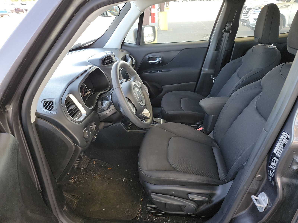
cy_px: 112
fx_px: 207
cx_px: 149
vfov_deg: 56.8
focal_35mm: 24
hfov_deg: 71.6
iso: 144
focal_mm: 6.7
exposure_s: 1/59
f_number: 1.8
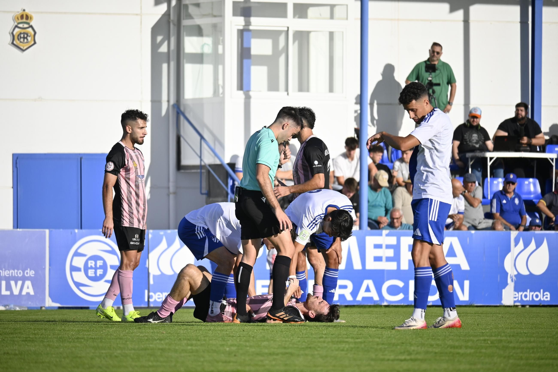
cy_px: 186
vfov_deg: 3.7
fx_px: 5811
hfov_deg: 5.5
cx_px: 279
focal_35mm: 375
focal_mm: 250
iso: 160
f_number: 6.3
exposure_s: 1/800
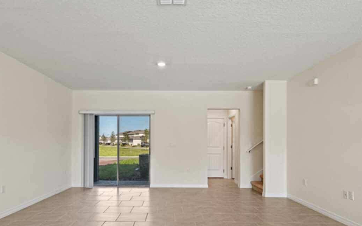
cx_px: 167
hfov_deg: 74.7
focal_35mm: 24
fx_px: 237
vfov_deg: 50.6
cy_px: 141
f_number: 7.1
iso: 320
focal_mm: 19
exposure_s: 1/8
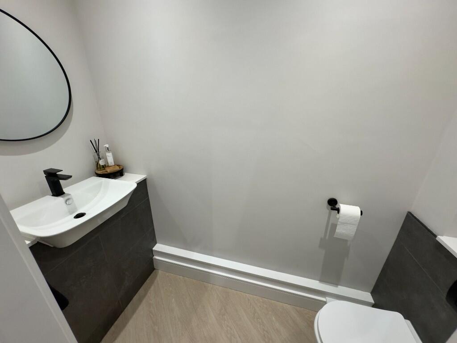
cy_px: 172
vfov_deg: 85.7
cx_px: 228
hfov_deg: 102.1
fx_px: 185
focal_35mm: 14
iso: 250
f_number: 2.2
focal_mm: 2.22
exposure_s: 1/100
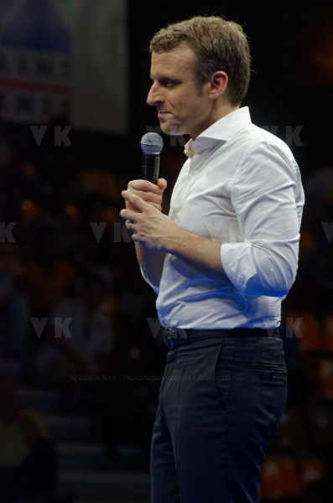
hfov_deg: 4.6
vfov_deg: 6.9
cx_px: 166
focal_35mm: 300
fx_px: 4184
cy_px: 252
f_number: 5.6
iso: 1000
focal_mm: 200
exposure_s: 1/100
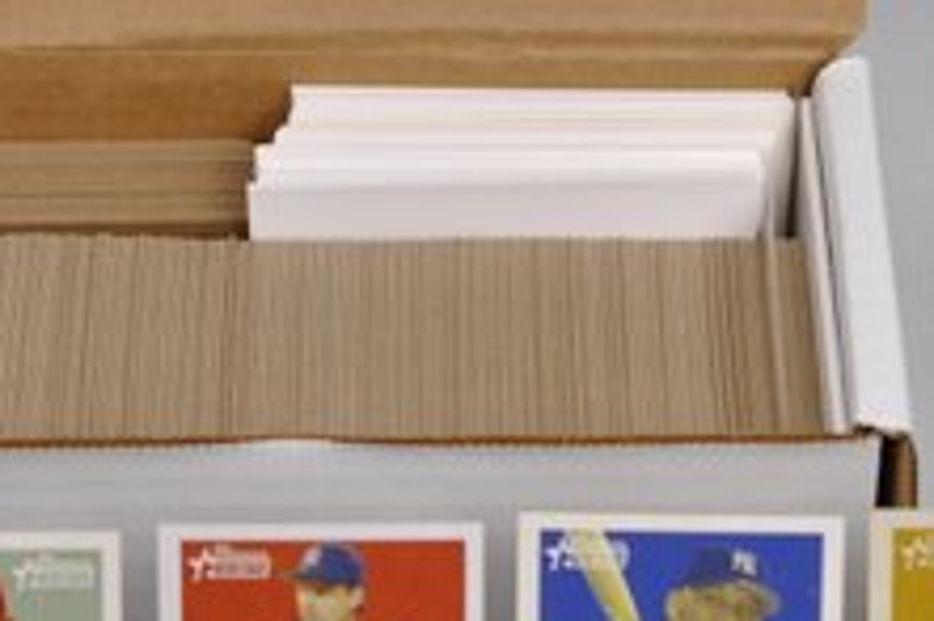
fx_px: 5003
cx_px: 334
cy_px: 116
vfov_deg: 7.1
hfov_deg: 10.7
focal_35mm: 193
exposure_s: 1/60
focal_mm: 40
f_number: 4
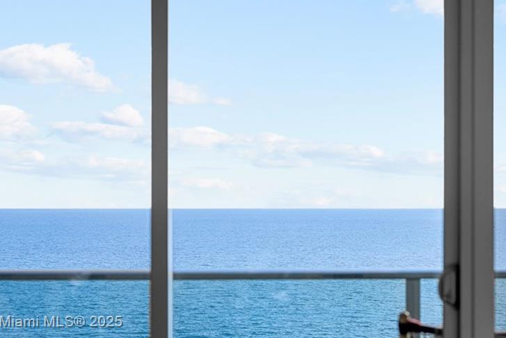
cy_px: 323
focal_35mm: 110
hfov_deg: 18.3
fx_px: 1546
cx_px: 457
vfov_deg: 12.3
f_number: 3.2
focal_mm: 50
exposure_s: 1/500
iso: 64
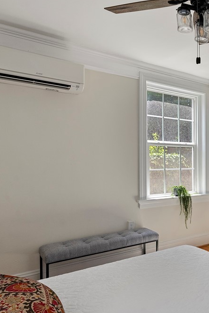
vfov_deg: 60.3
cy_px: 163
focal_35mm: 31
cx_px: 238
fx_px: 270
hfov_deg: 35.3
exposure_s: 1/30
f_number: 8
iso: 800
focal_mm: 19
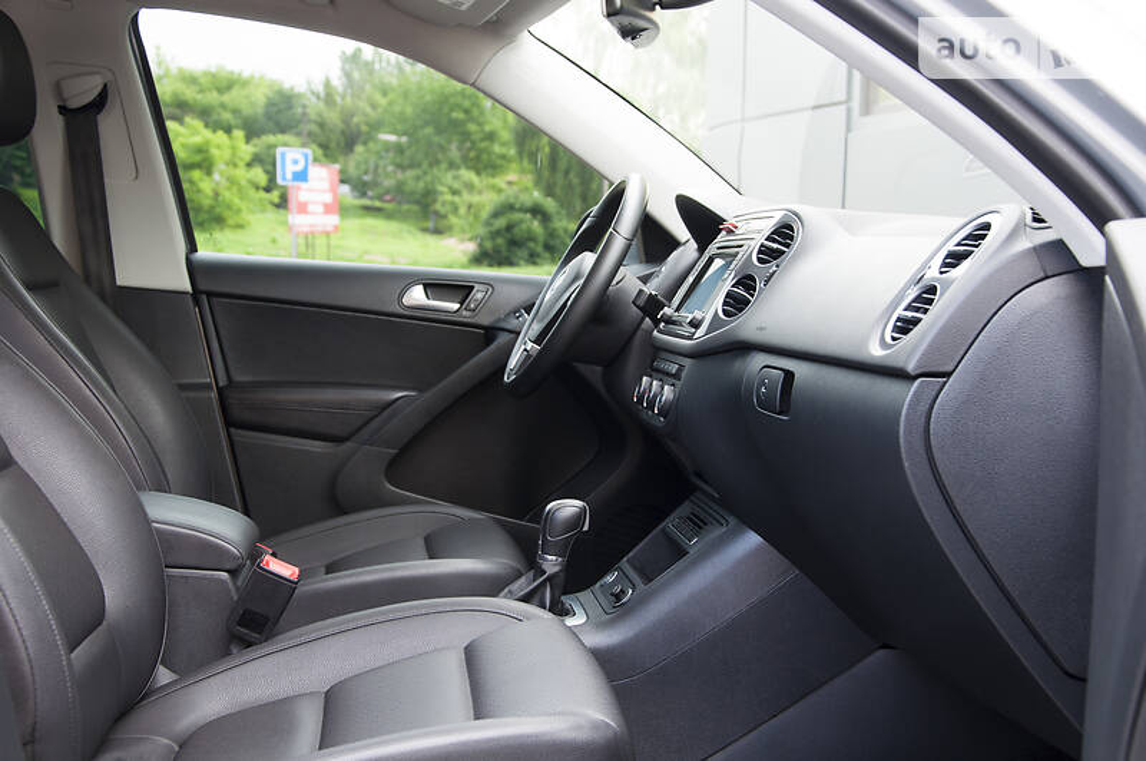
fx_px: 1430
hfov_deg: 43.7
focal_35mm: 45
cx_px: 573
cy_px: 380
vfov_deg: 29.8
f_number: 5.6
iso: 100
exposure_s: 1/20
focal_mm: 30
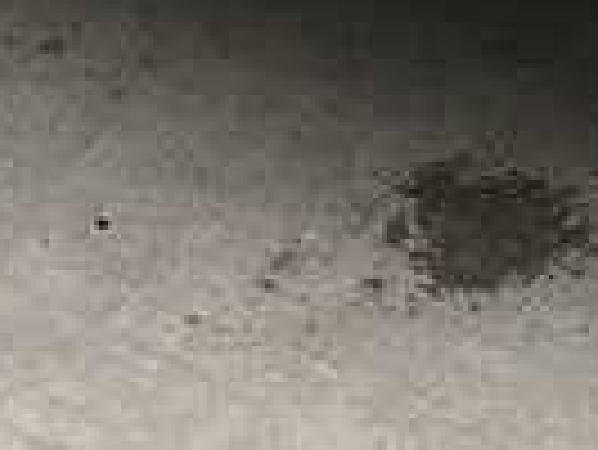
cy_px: -1058
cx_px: 805
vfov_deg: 6.0
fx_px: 3856
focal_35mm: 223
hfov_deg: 8.7
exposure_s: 1/434
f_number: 2.2
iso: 25
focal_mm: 4.15
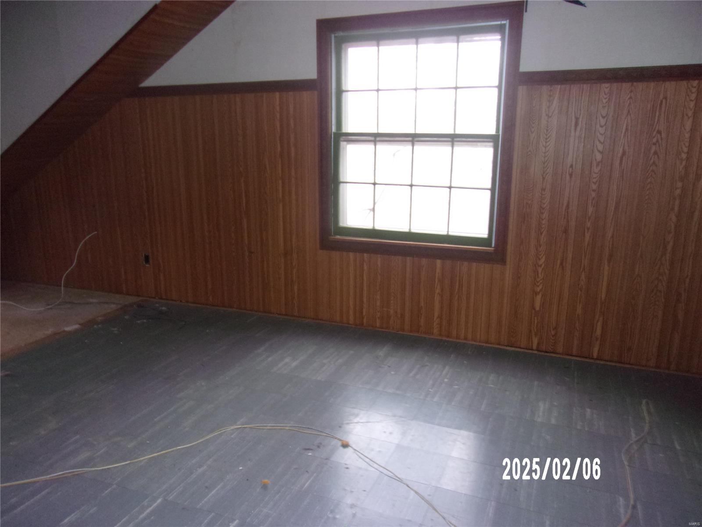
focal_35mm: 27
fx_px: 548
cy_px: 264
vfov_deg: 51.4
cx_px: 351
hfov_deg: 65.3
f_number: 3
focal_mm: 4.9
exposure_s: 1/34
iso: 320
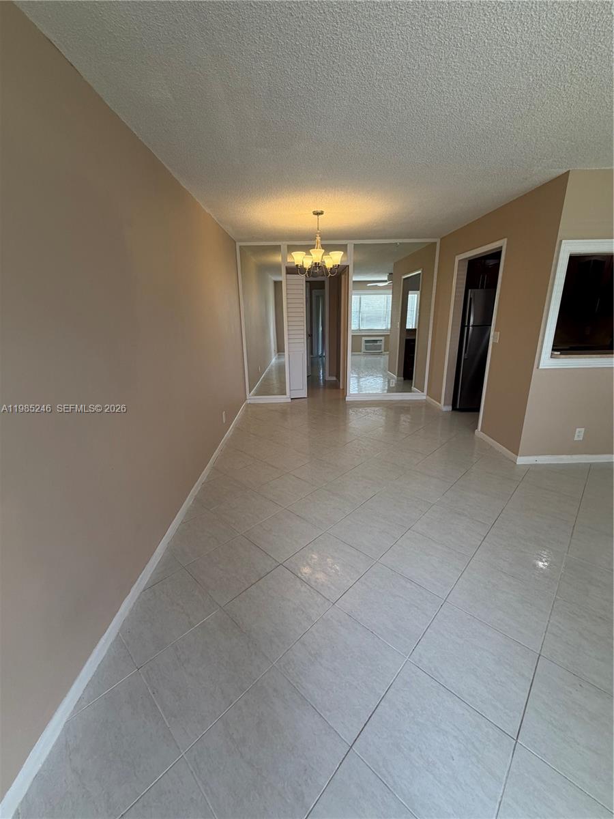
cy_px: 410
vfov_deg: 102.1
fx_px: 331
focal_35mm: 14
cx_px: 307
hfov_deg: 85.7
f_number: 2.2
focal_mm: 2.22
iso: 100
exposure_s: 1/121
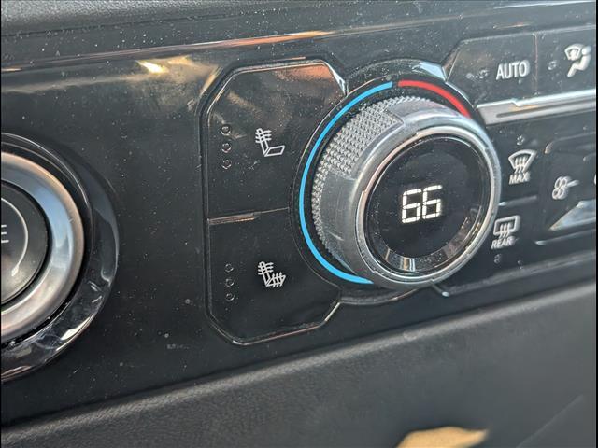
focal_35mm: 49
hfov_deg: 38.9
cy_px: 224
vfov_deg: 29.7
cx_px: 299
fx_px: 846
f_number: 1.68
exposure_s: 1/122
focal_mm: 6.9
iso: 282
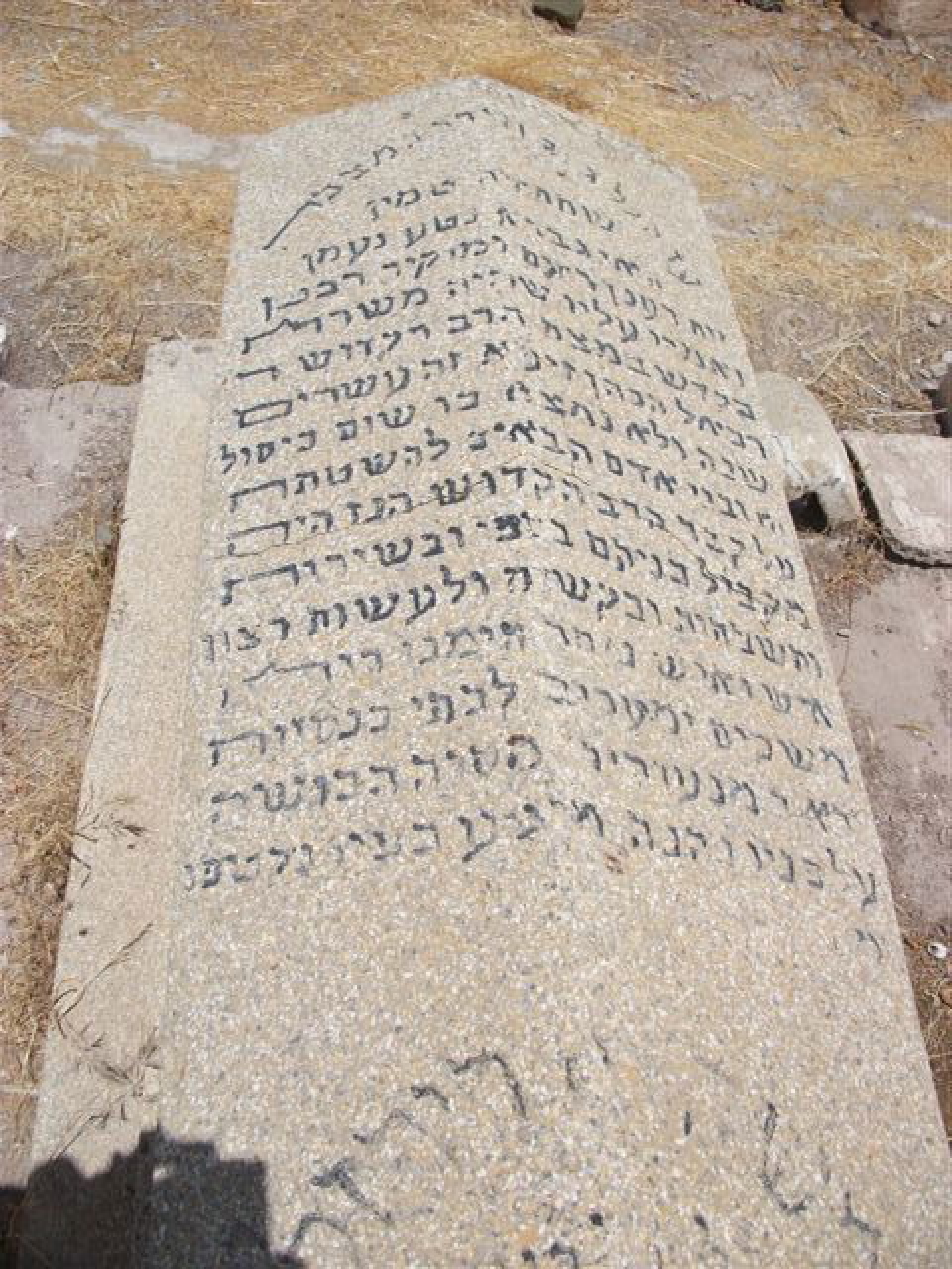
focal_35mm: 31
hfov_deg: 45.4
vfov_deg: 58.4
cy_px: 634
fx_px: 1137
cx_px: 476
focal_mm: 5.7
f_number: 8.8
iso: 80
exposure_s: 1/267
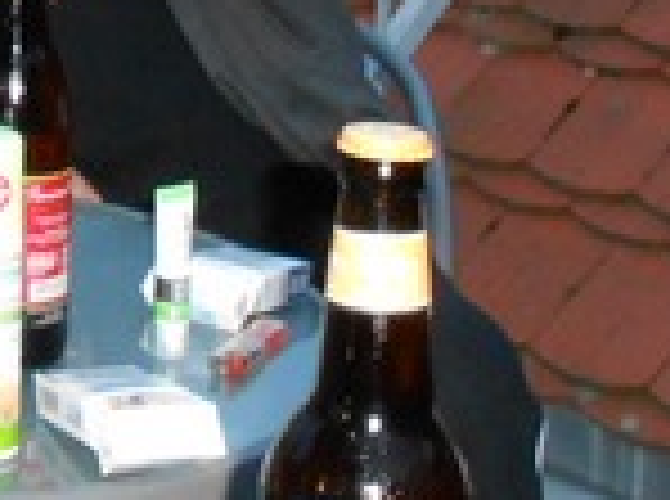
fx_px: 2163
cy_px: -203
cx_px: -531
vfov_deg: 12.6
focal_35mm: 112
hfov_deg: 15.3
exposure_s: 1/25
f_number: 3.5
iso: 400
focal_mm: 4.6
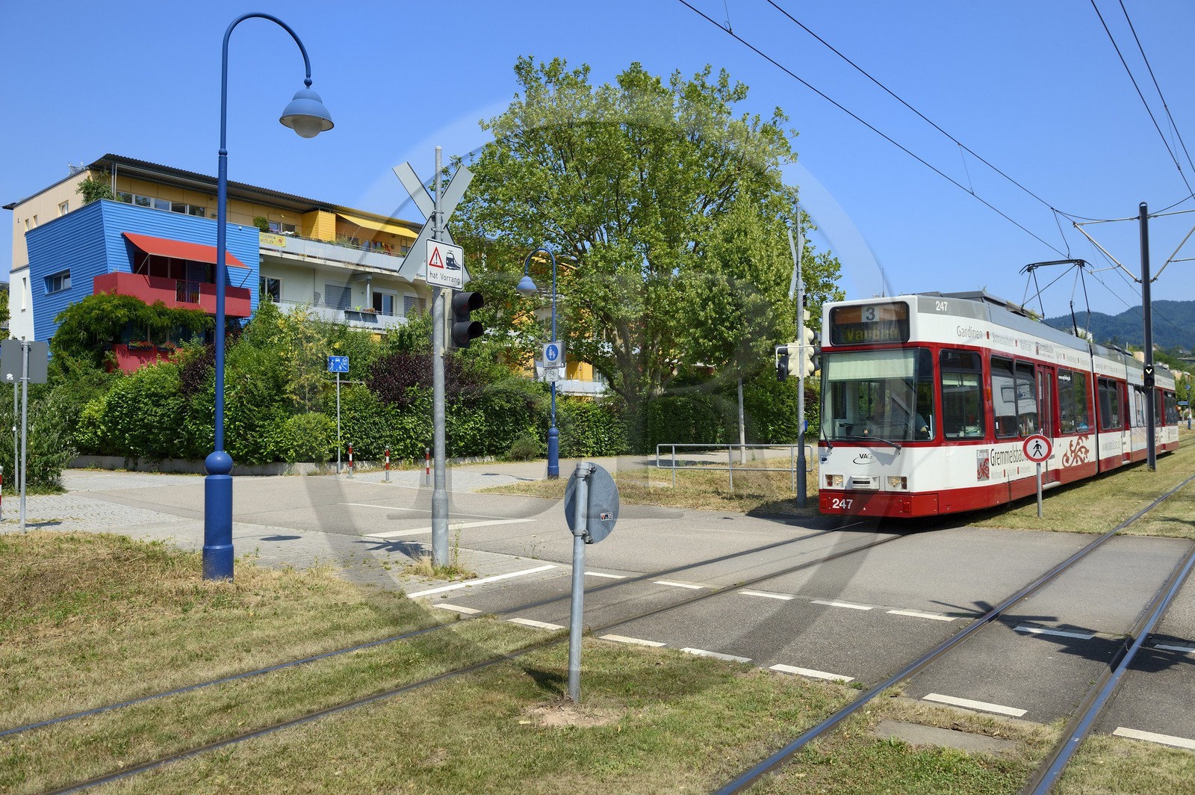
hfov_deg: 63.7
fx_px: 962
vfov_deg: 44.9
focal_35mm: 29
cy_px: 398
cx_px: 598
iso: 200
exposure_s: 1/640
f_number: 7.1
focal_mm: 29
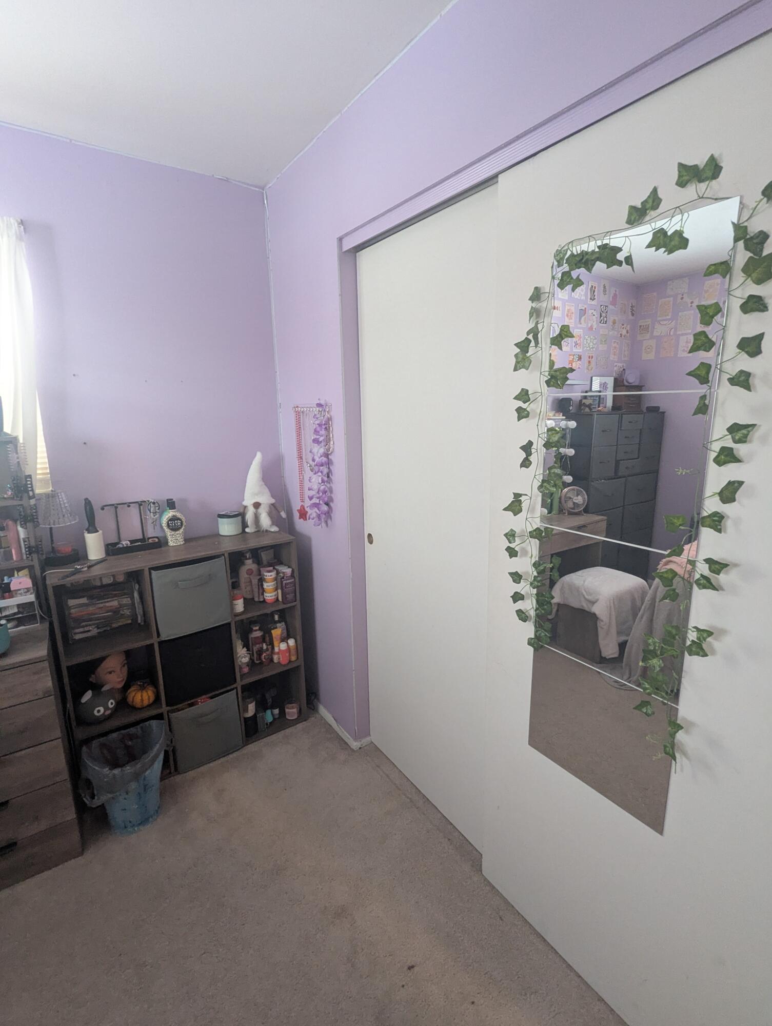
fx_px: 475
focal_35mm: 16
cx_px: 386
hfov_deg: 78.2
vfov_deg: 94.4
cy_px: 513
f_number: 2.2
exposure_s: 1/45.2
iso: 493
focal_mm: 2.35
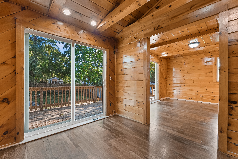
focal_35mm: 15
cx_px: 119
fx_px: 99
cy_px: 80
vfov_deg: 77.3
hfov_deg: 100.4
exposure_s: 1/2.5
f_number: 11
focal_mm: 15
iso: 1600
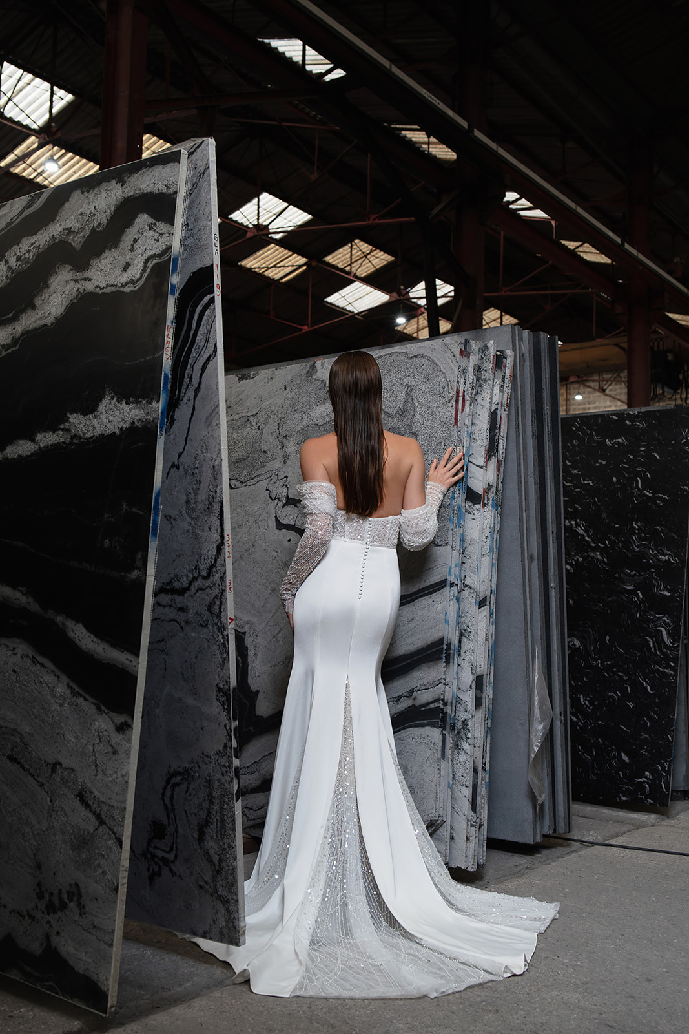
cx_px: 344
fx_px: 1004
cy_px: 517
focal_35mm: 35
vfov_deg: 54.4
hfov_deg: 37.9
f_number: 5
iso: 500
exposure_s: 1/200
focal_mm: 35
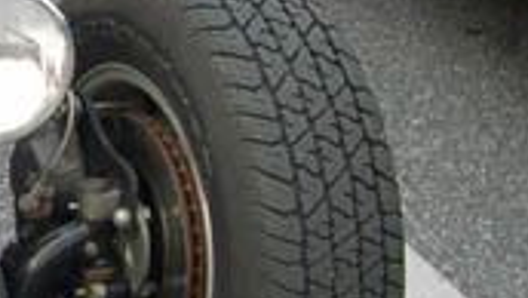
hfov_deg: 10.4
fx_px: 2690
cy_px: -187
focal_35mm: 192
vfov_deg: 6.2
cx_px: -476
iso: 100
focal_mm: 8
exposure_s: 1/336
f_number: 2.8
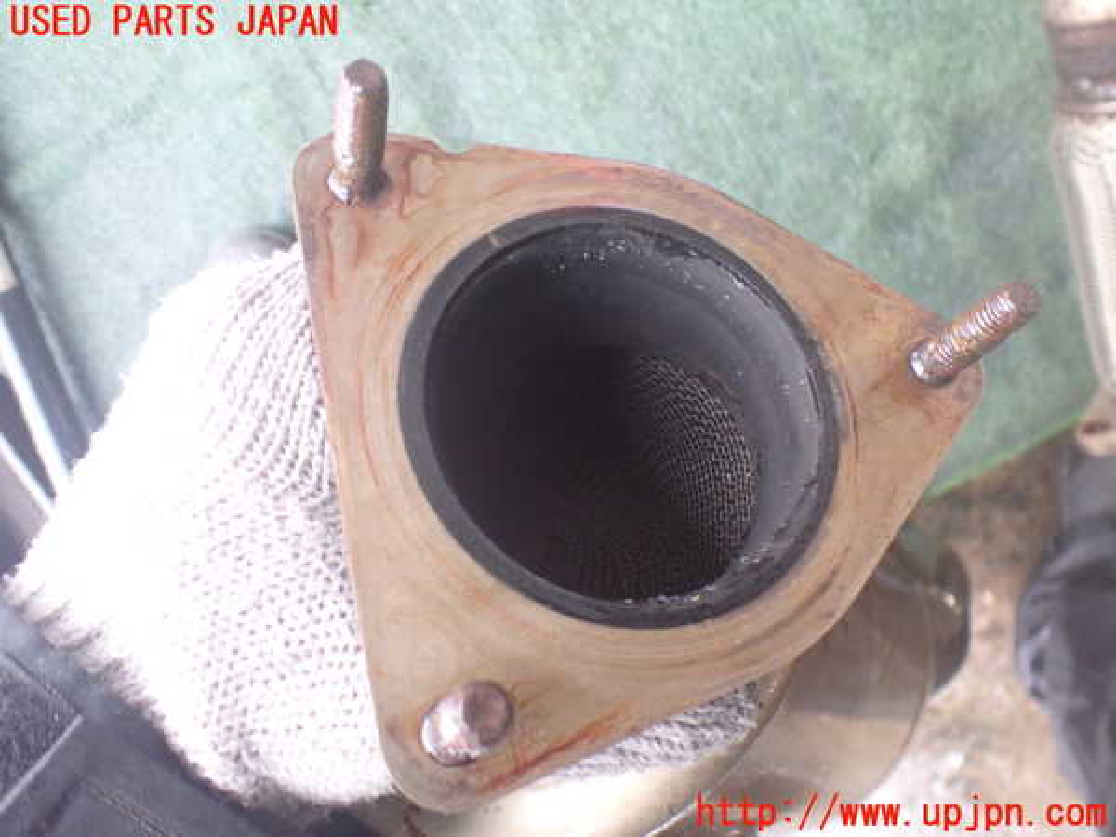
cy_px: 418
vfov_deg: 46.8
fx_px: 967
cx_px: 558
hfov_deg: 60.0
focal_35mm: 30
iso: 1000
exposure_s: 1/30
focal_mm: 5.4
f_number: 2.3
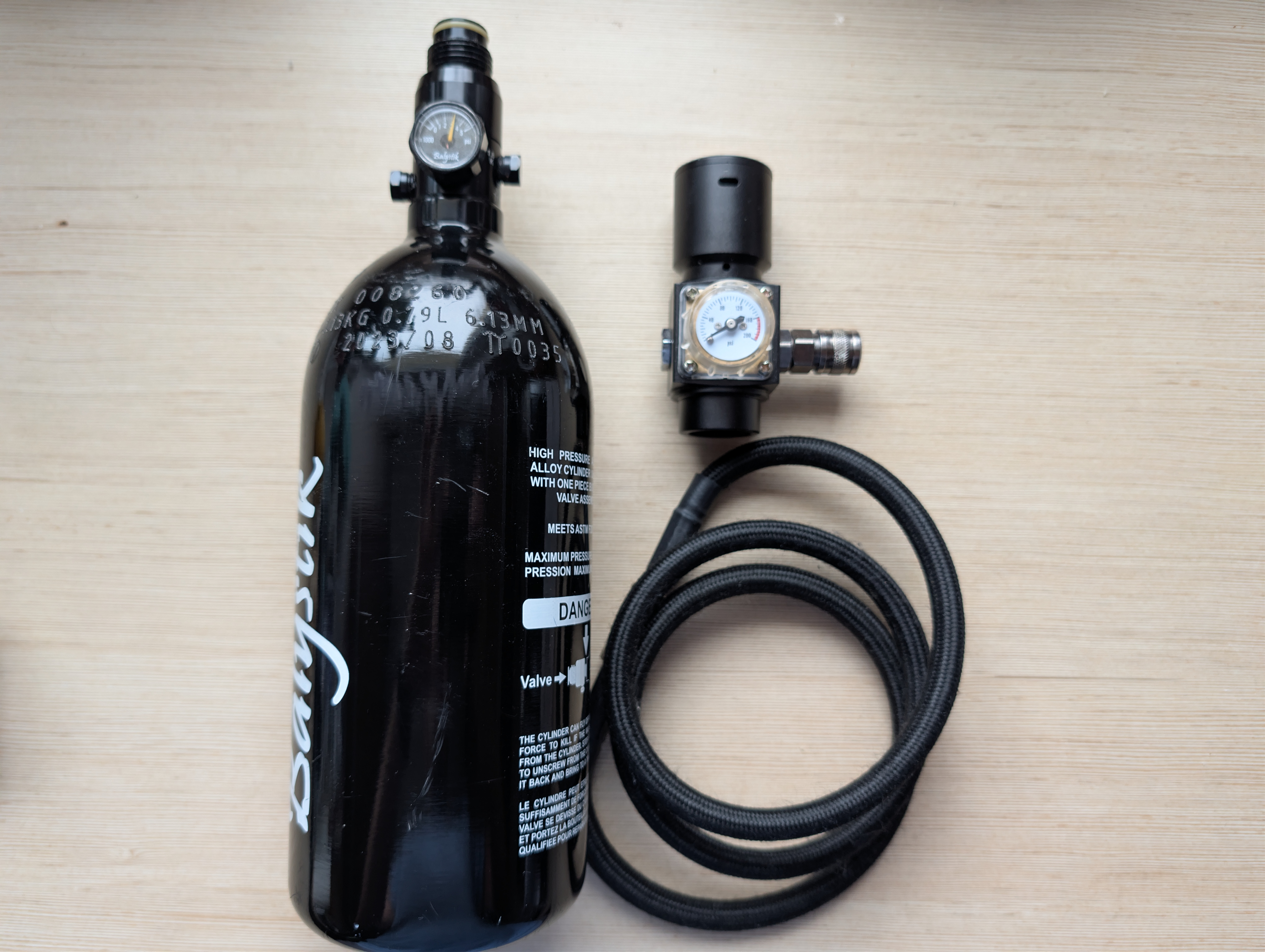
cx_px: 632
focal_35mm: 24
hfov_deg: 71.5
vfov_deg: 56.9
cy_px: 476
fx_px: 878
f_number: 1.68
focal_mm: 6.9
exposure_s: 1/190
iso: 430
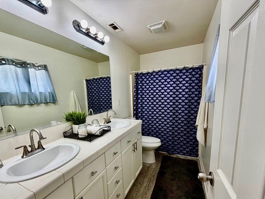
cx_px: 124
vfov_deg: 77.7
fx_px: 122
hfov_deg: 94.4
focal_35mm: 16
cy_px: 113
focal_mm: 2.22
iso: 125
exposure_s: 1/120
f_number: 2.2
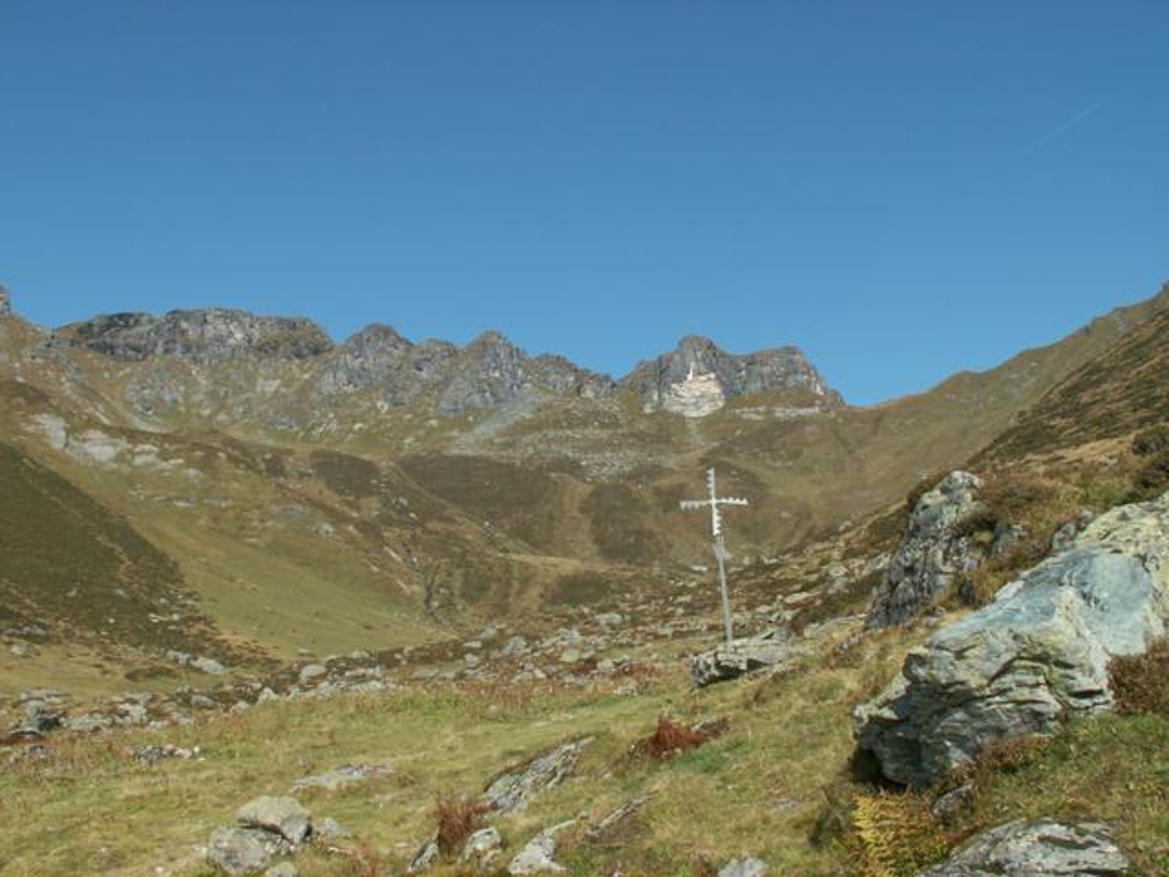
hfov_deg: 52.6
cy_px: 438
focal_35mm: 35
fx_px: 1182
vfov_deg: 40.7
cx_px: 584
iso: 50
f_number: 6.3
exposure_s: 1/200
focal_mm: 5.86
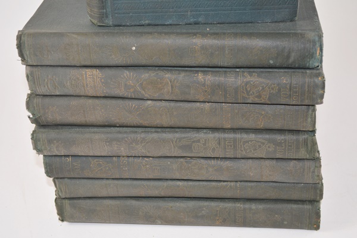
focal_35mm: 57
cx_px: 178
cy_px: 119
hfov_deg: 35.1
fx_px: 565
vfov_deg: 23.8
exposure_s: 1/125
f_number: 5
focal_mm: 38
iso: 400
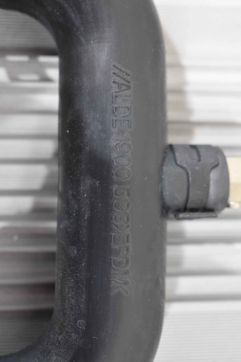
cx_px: 120
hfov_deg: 18.9
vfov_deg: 28.1
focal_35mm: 72
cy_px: 181
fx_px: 723
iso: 1400
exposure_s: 1/60
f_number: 5.3
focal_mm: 48
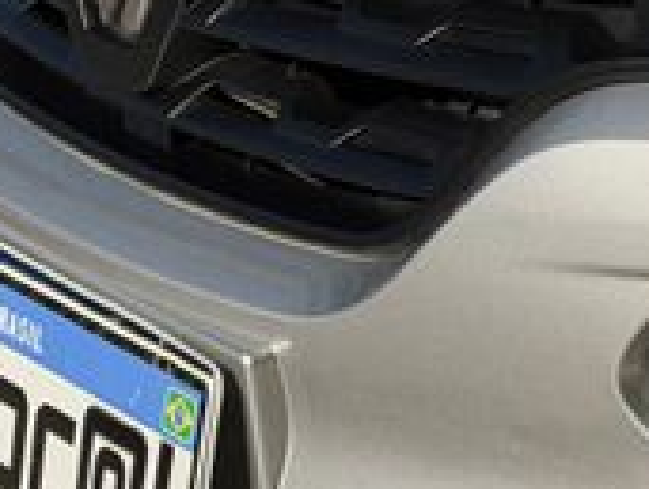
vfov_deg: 6.9
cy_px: 273
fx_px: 4039
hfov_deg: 9.0
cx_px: 888
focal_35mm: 215
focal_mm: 6.76
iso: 64
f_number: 1.78
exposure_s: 1/13333
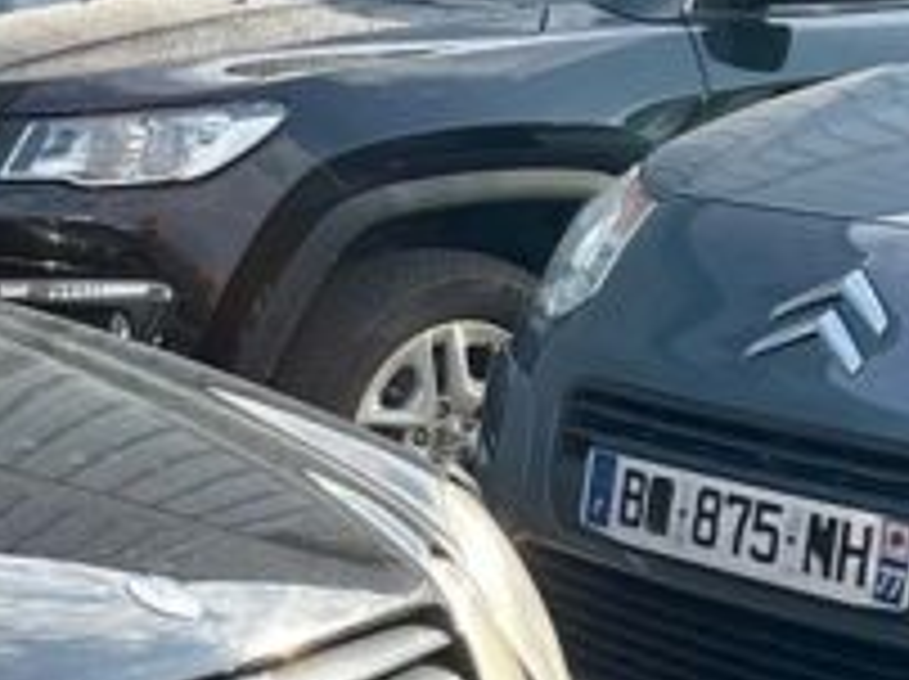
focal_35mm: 103
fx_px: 2702
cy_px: 626
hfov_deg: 15.8
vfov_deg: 14.2
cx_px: -814
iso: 50
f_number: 1.6
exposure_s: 1/888
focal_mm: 4.2
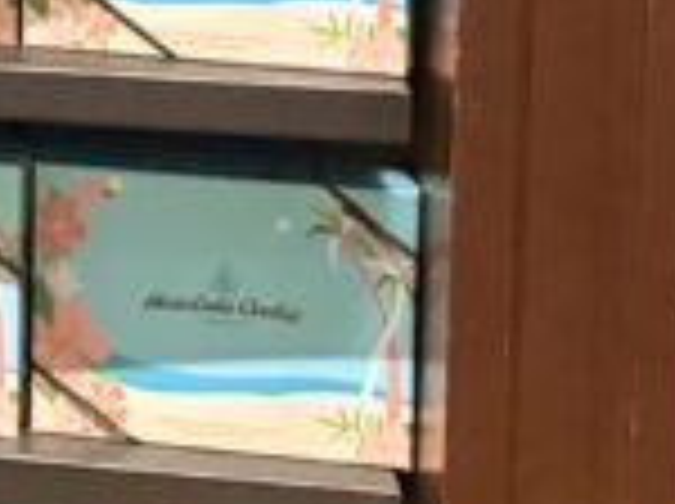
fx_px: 3193
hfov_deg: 10.6
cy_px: -436
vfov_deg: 8.6
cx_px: -882
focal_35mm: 164
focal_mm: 6.76
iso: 800
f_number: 1.78
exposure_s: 1/60
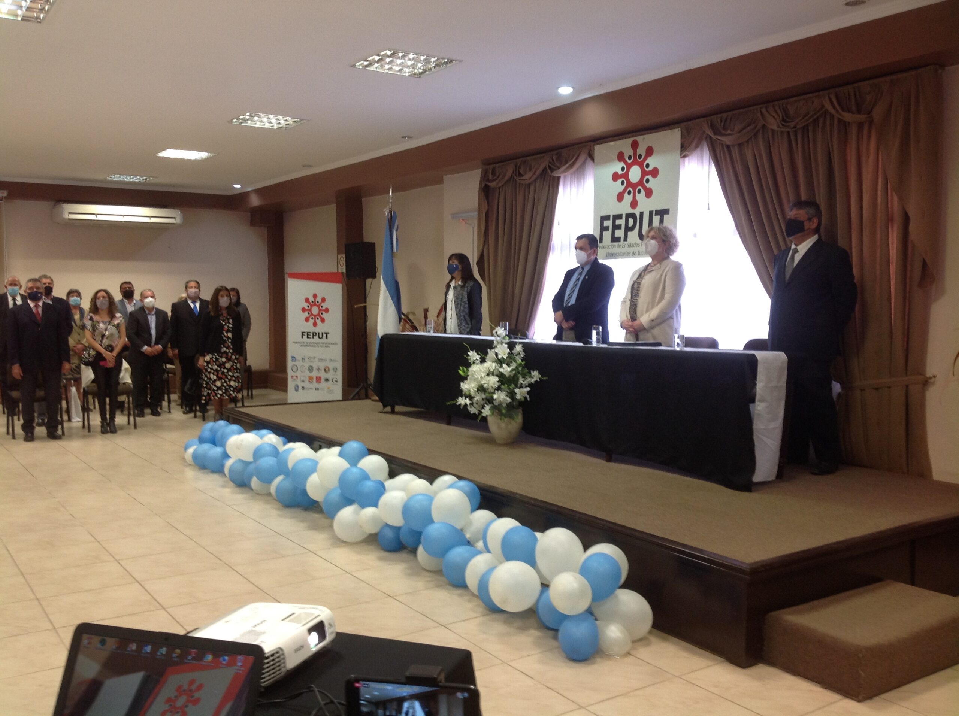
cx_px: 480
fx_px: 968
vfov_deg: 40.6
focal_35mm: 35
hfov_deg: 52.7
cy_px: 358
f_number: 2.4
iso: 64
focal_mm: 4.28
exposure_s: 1/15
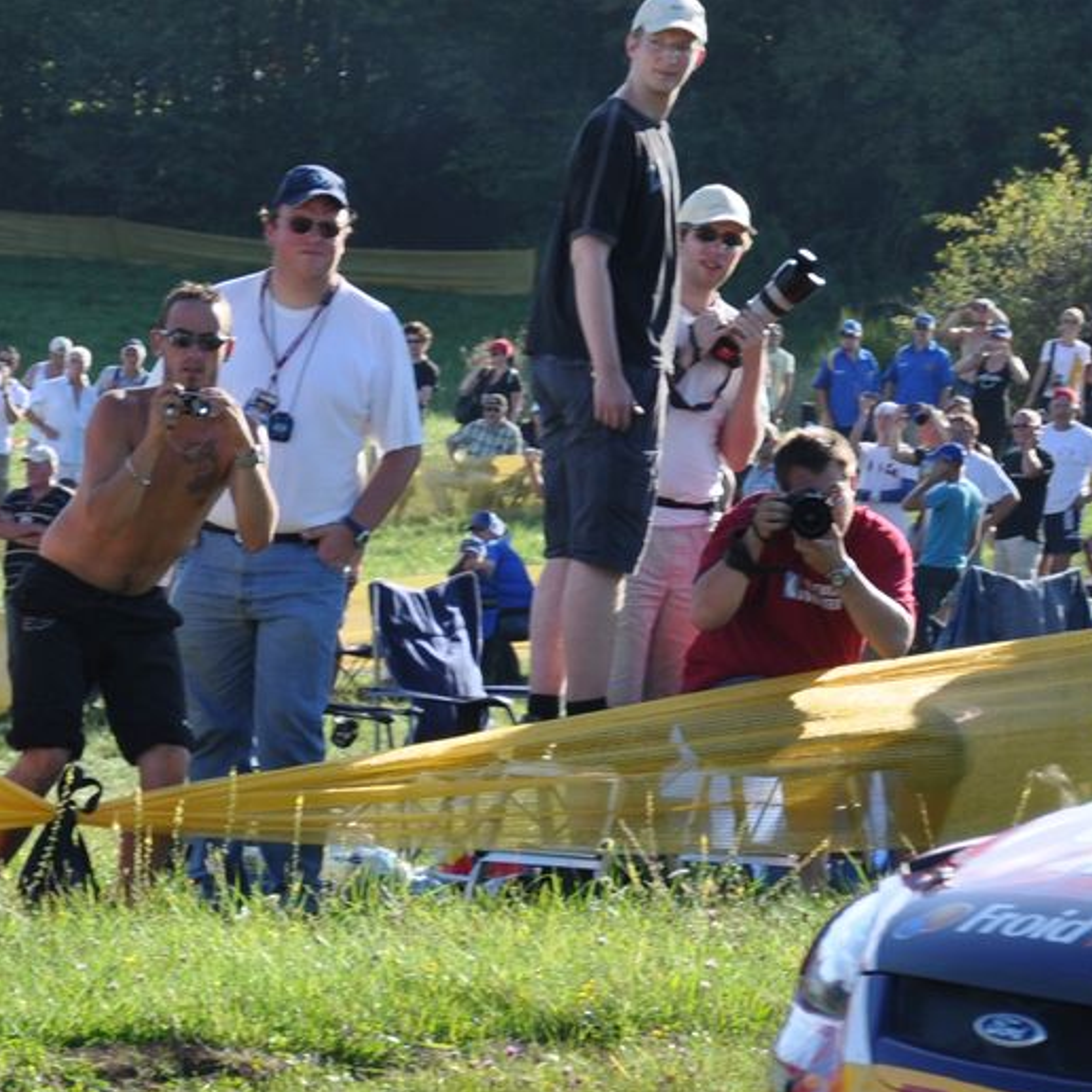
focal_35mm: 296
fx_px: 10576
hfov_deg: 5.9
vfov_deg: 5.9
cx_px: 370
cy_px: 885
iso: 250
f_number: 5.6
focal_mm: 75
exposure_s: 1/500
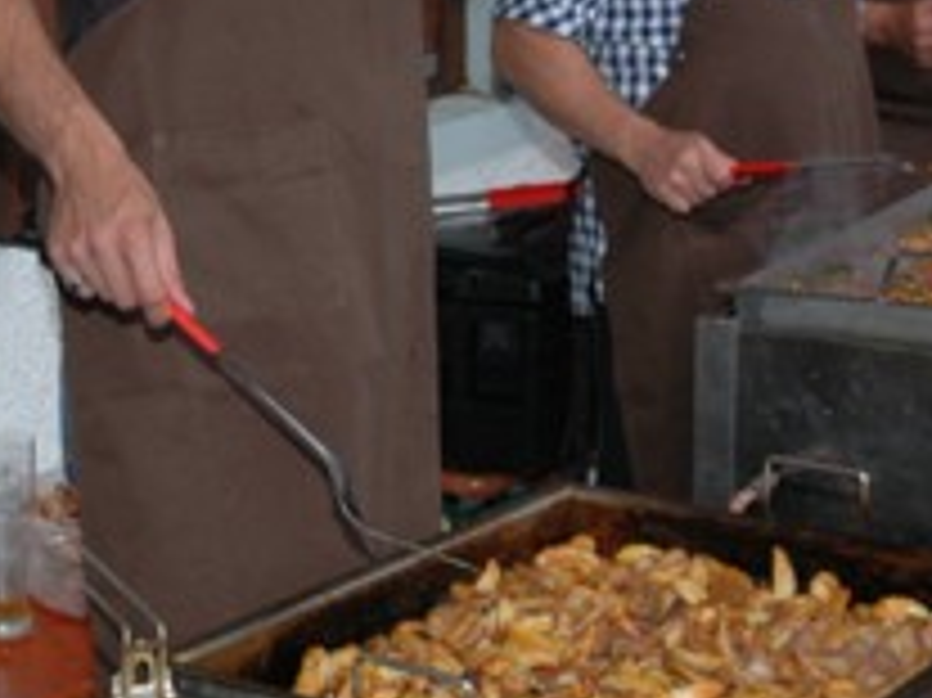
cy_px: 29
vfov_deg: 13.9
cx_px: 212
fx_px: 2825
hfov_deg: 18.6
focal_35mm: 105
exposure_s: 1/100
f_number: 5
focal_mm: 28
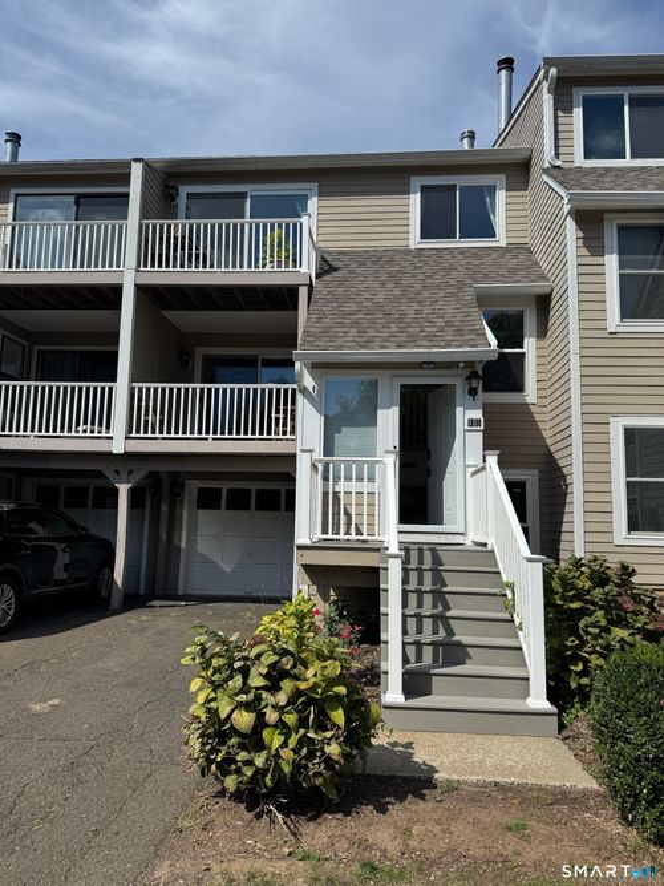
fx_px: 614
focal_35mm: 24
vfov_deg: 71.6
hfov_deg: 56.8
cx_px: 332
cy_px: 443
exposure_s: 1/5814
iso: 80
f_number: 1.78
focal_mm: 6.76
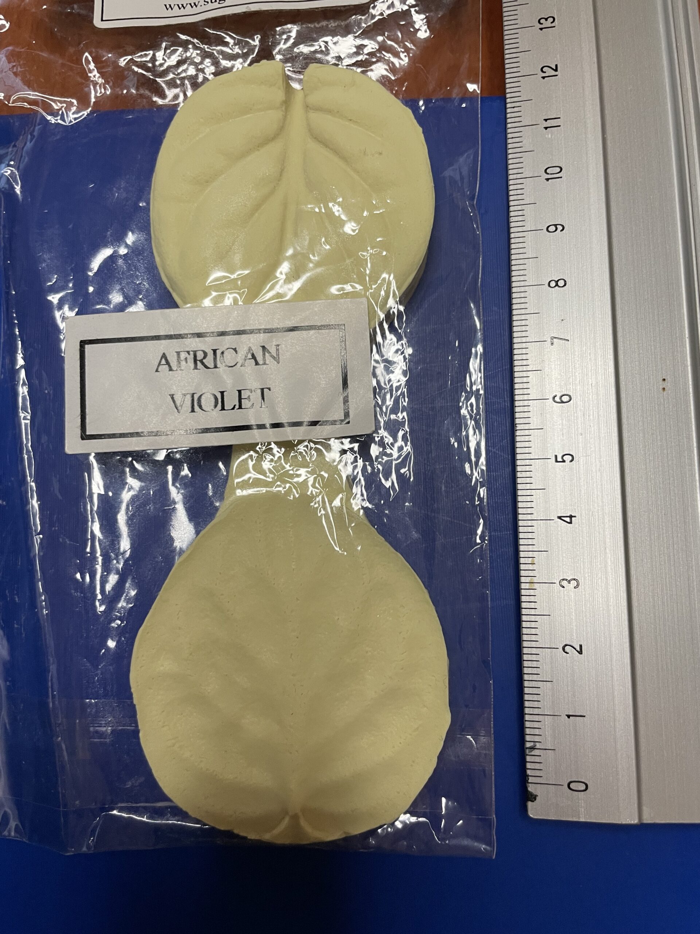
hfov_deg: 53.1
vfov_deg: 67.3
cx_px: 350
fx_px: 701
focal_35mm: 26
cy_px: 467
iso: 125
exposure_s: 1/60
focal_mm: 4.2
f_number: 1.6
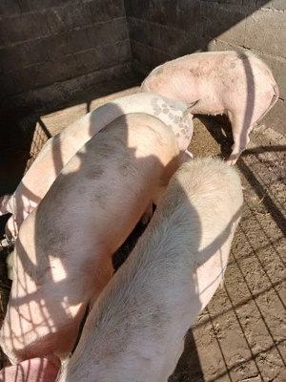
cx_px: 143
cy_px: 191
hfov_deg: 51.4
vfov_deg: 65.3
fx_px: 297
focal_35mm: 27
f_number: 1.8
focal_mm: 3.98
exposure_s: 1/333
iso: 20
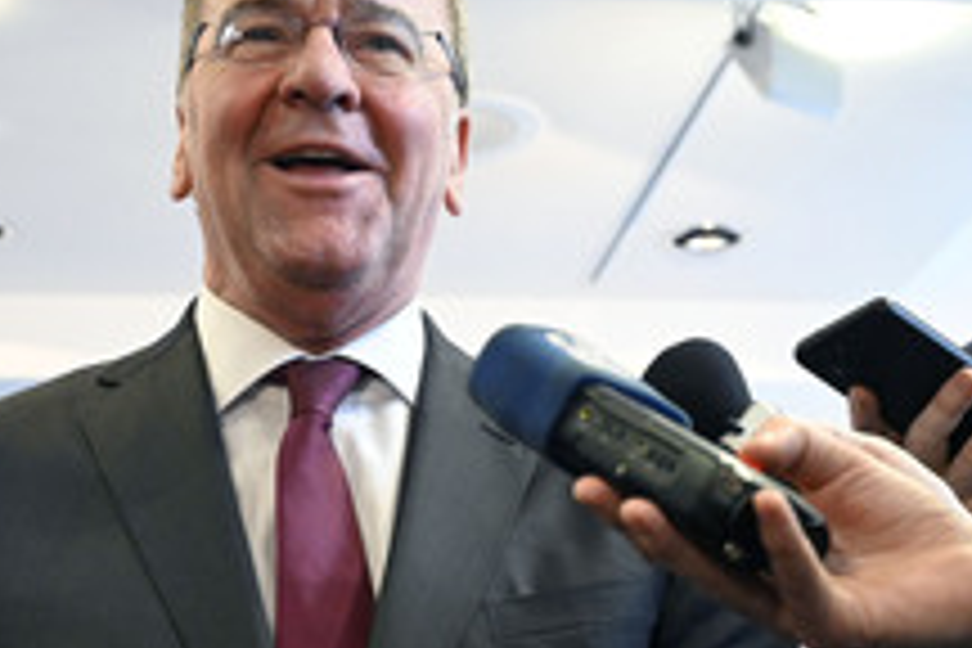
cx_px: 223
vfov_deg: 14.5
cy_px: 531
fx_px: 2538
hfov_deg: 21.5
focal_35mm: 94
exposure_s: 1/200
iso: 6400
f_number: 5
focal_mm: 45
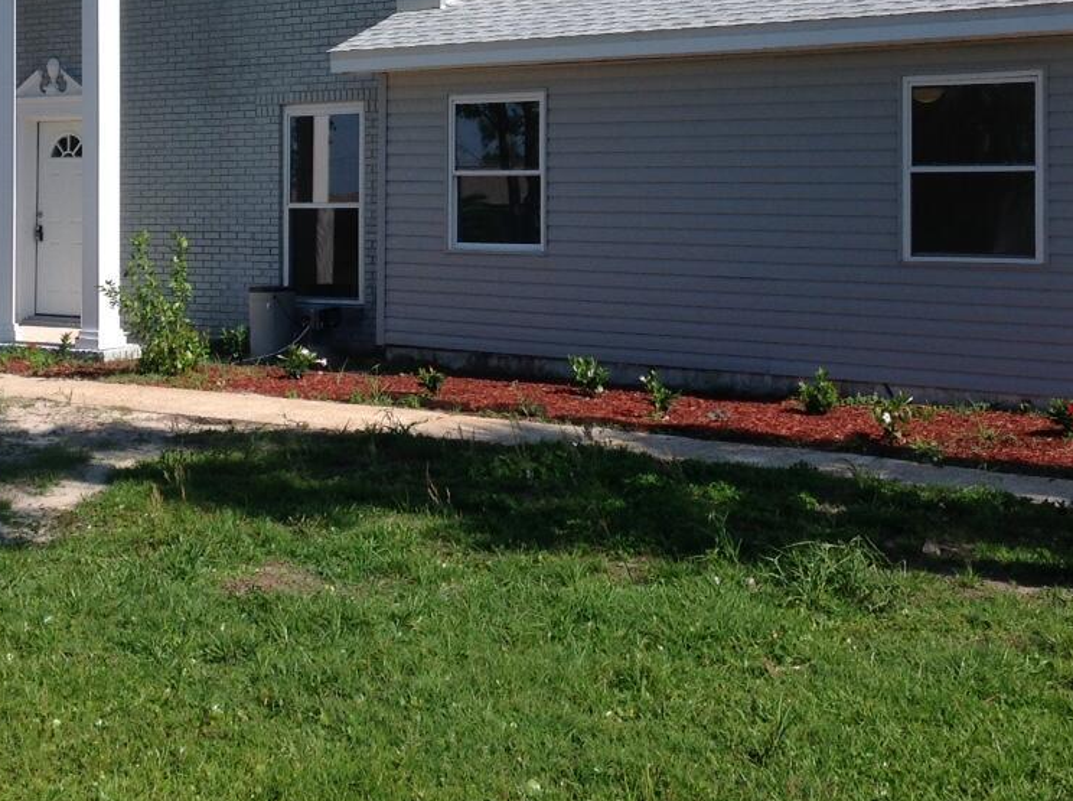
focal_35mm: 61
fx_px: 1887
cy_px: 152
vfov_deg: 23.6
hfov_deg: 31.7
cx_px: 474
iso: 50
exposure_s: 1/1779
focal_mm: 4.28
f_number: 2.4
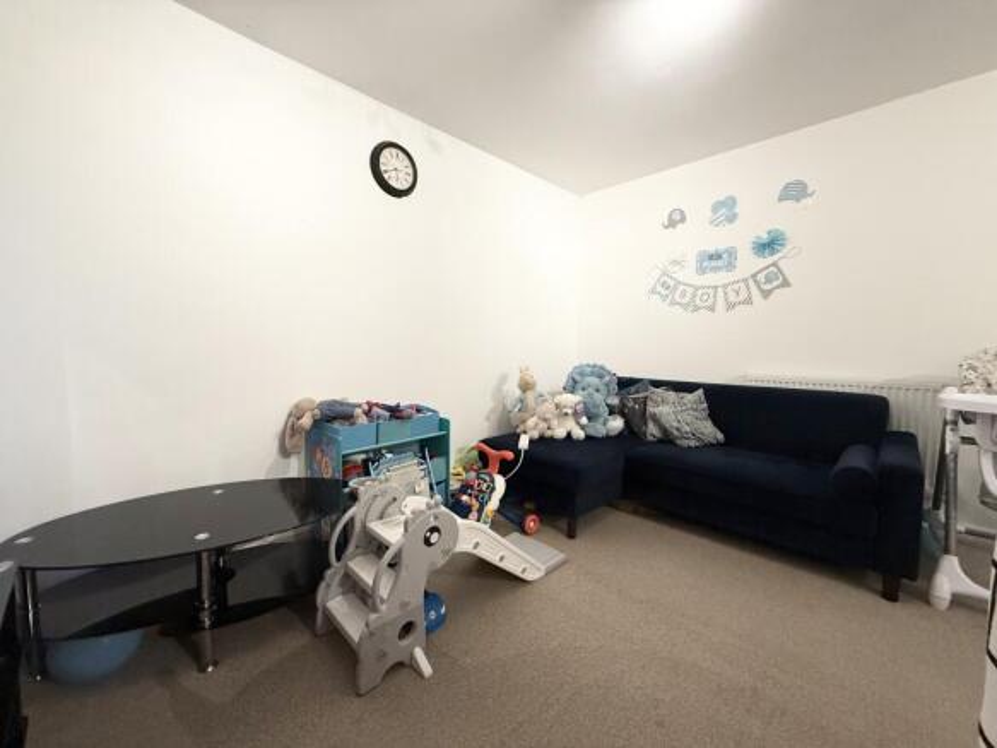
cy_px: 374
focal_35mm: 14
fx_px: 403
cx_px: 498
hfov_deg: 102.1
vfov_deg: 85.7
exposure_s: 1/91
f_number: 2.2
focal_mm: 2.22
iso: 320
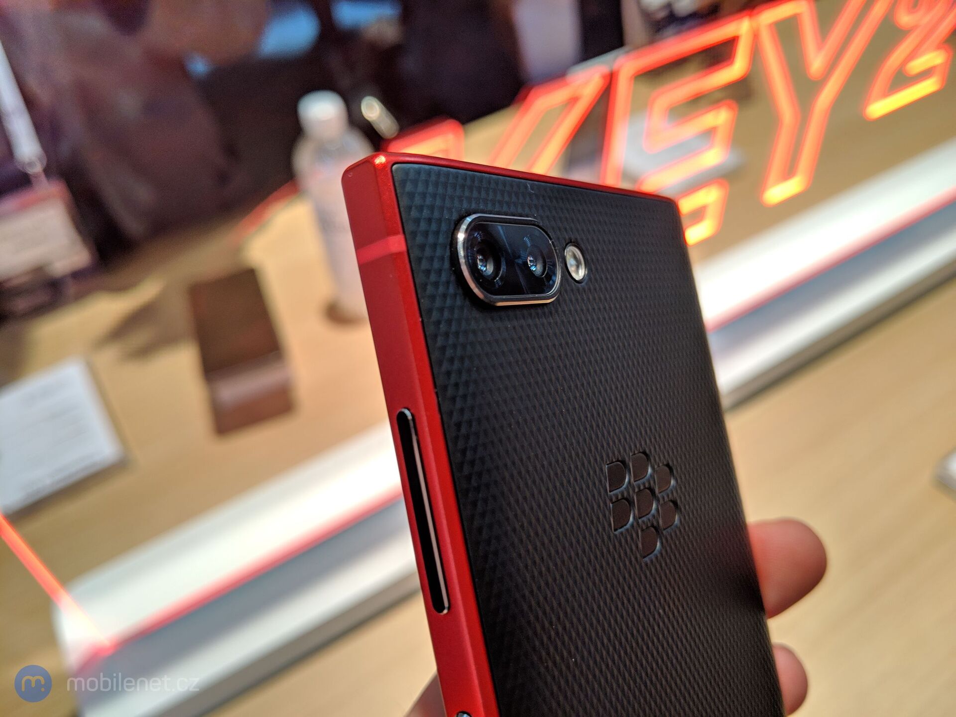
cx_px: 478
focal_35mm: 27
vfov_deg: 51.4
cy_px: 358
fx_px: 746
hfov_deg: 65.3
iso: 98
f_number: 1.8
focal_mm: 4.44
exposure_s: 1/99.9
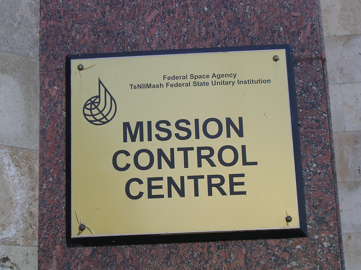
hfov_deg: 25.7
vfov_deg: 19.4
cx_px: 180
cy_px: 135
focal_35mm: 76
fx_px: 793
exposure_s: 1/117
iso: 100
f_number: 3.9
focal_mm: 11.6
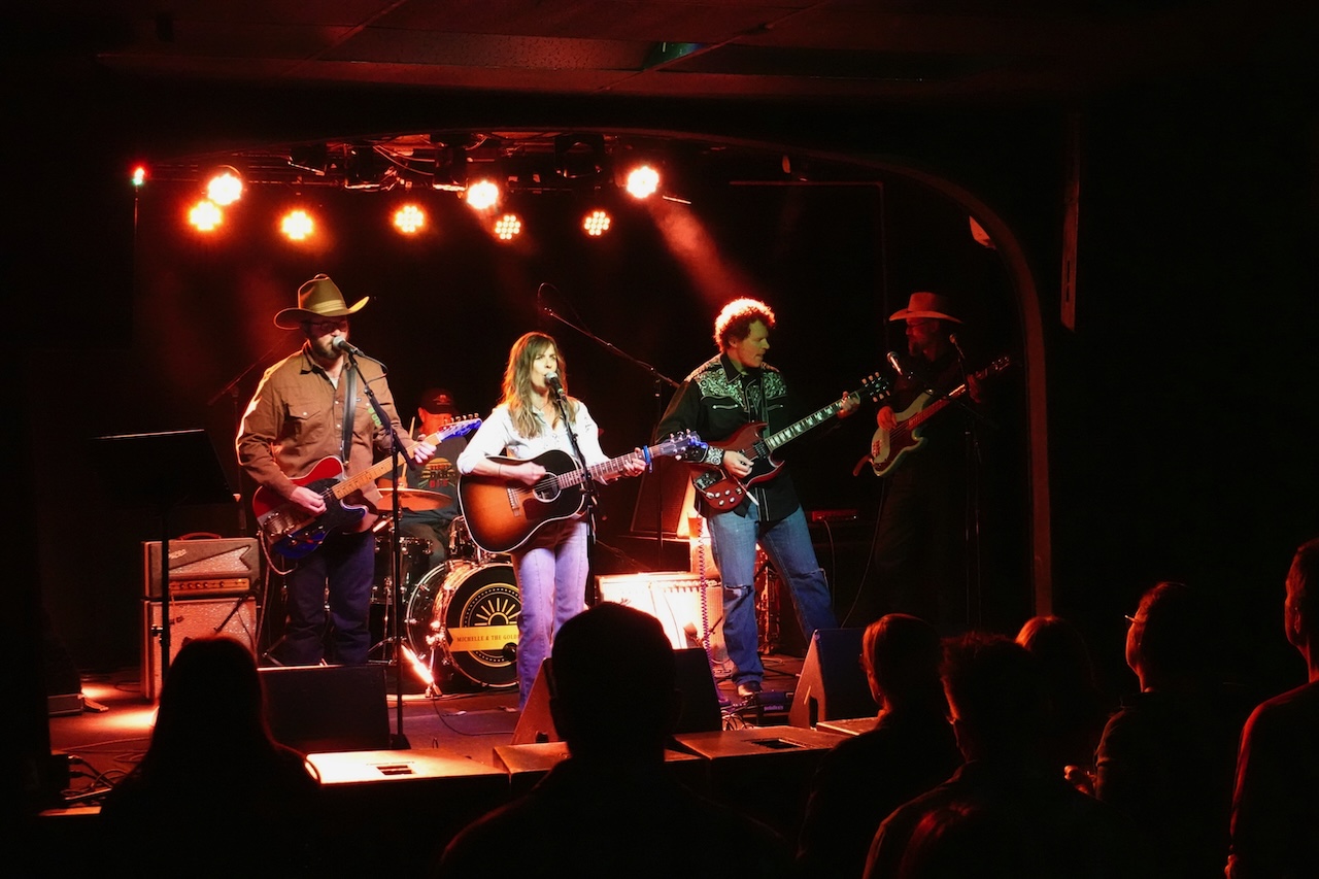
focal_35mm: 62
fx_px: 2271
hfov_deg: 32.4
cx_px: 660
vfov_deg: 21.9
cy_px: 440
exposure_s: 1/60
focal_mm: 22.92
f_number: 4
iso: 6400
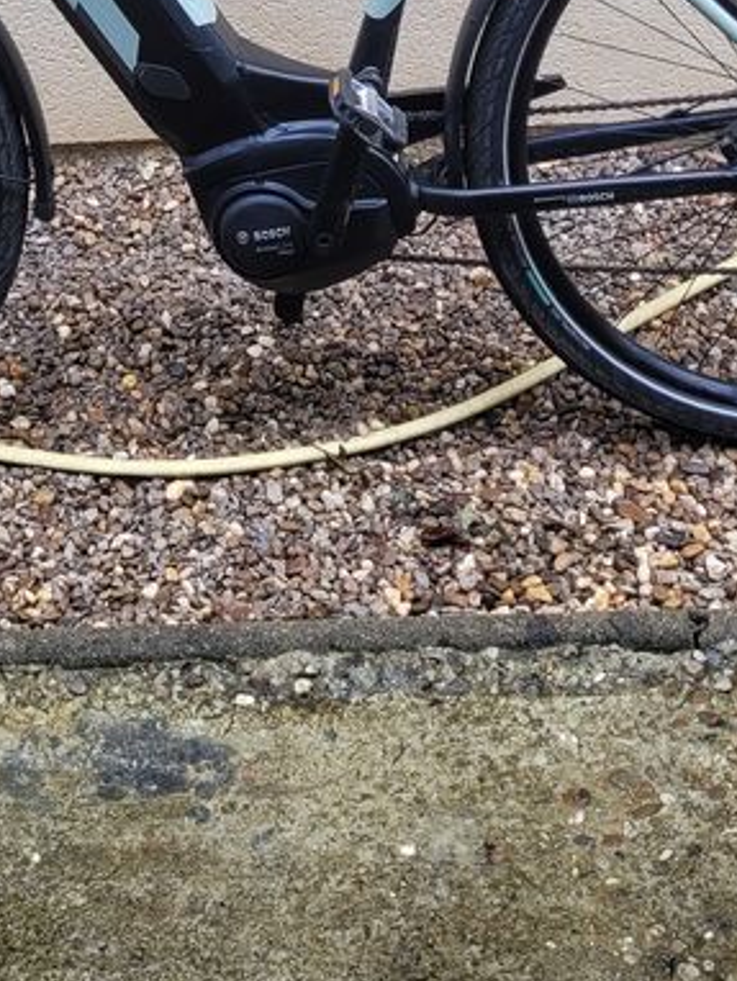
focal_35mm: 68
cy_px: -31
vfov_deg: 26.8
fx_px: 1928
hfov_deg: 21.6
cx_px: 244
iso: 40
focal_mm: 5.4
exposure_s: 1/220
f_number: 1.8
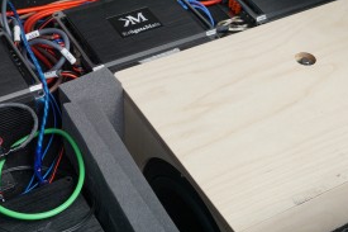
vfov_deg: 19.0
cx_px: 163
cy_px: 50
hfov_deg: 28.5
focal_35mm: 71
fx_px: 686
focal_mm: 26
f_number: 7.1
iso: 200
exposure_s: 1/125
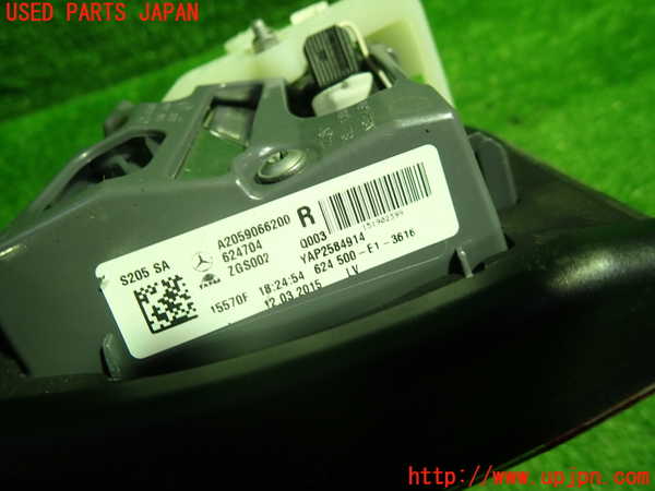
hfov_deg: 69.4
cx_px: 328
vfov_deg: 54.9
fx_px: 473
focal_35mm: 25
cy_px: 246
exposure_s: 1/30
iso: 200
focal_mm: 4.5
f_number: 2
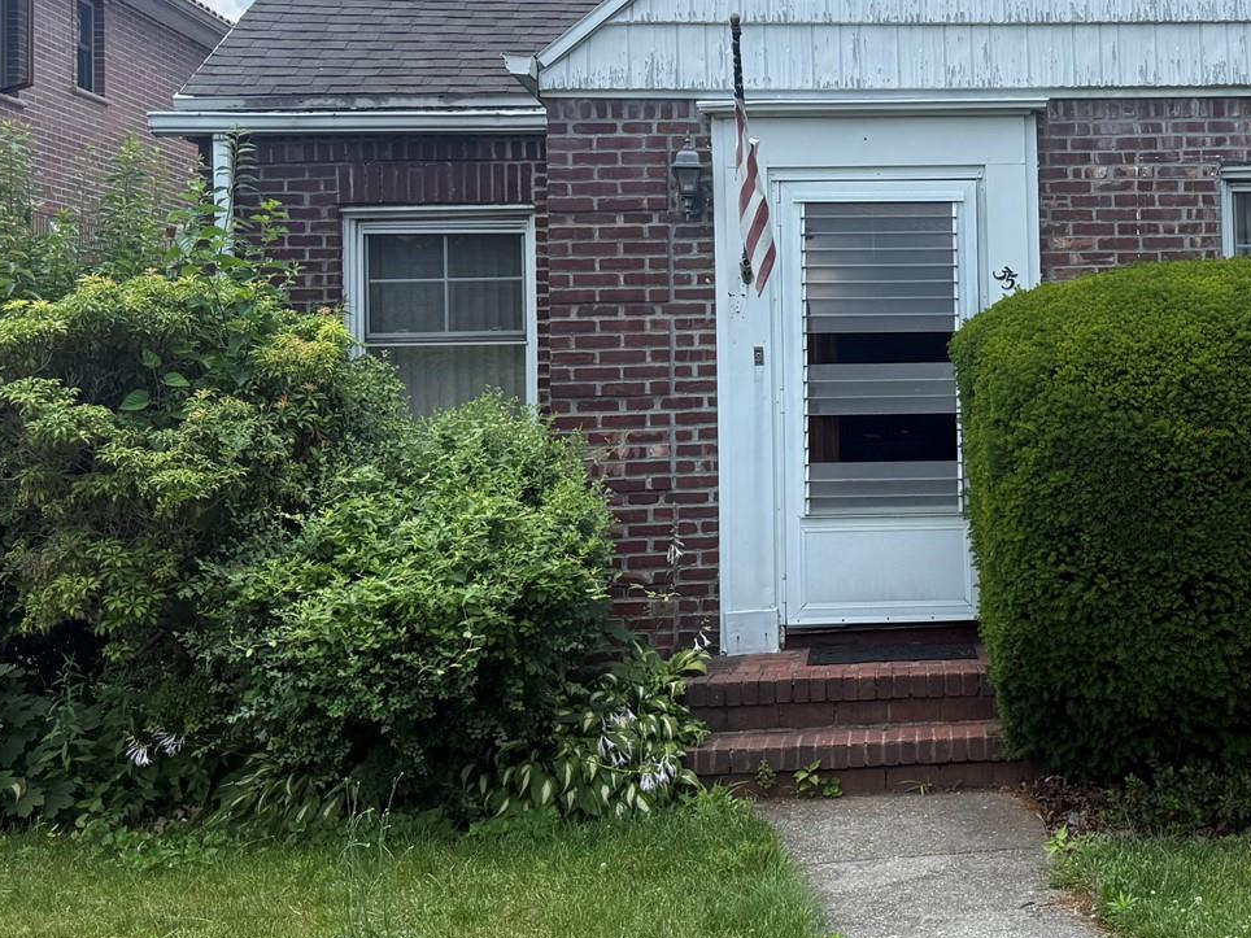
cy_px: 301
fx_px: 1843
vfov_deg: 28.3
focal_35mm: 51
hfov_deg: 35.6
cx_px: 1091
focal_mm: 6.76
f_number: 1.78
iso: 100
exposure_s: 1/3759
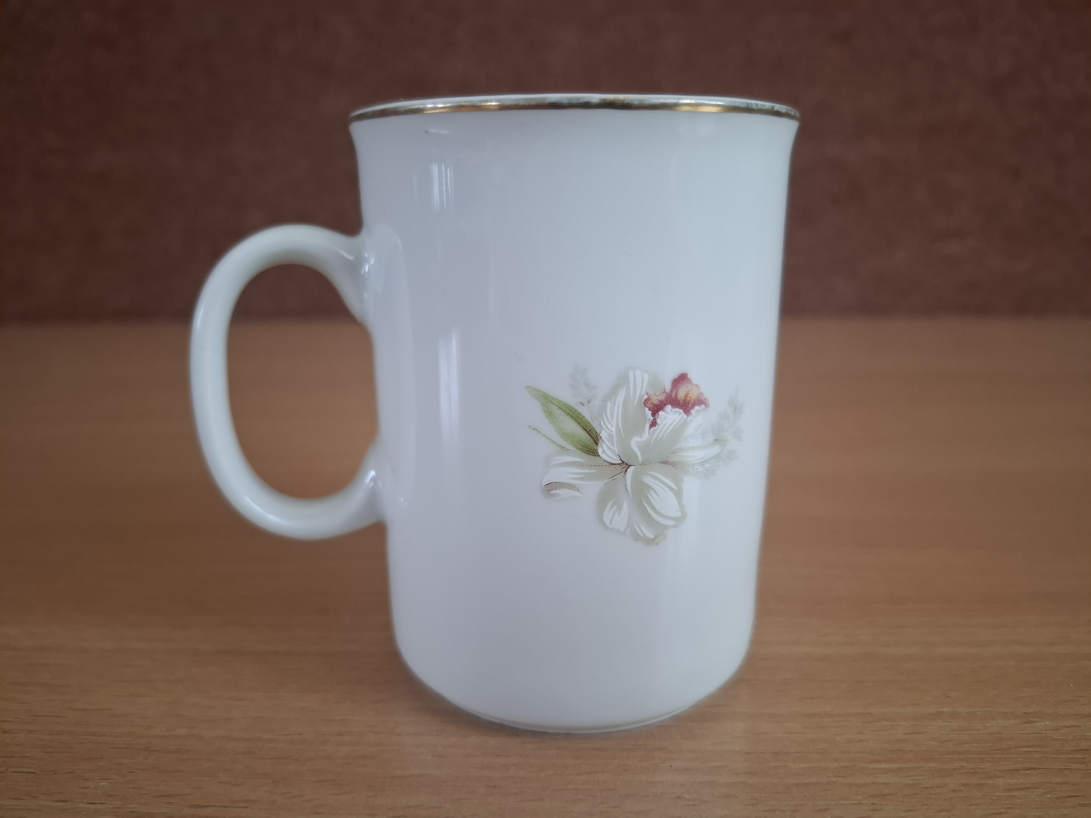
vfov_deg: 58.9
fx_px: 725
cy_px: 409
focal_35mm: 23
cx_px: 546
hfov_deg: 73.9
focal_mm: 5.54
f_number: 1.8
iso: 250
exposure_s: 1/40
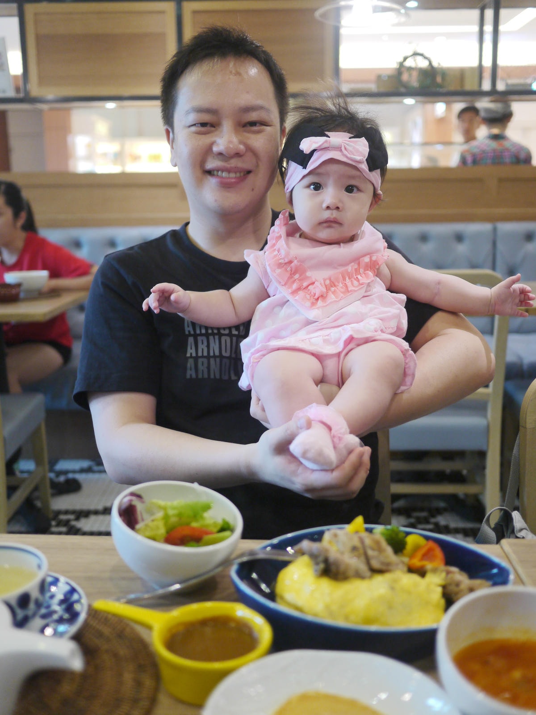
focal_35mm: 40
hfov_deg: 36.0
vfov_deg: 46.8
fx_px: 826
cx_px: 268
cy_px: 358
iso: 320
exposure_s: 1/60
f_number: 1.7
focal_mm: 20
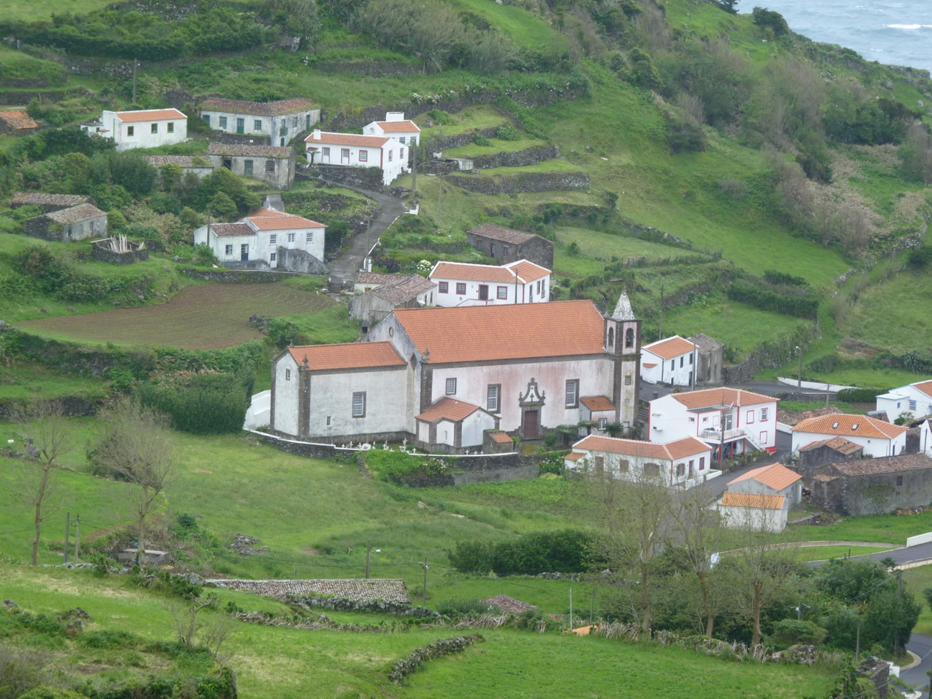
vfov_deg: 8.2
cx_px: 468
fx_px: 4874
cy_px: 350
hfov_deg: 10.9
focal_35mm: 181
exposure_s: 1/400
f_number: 4
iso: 125
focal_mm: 32
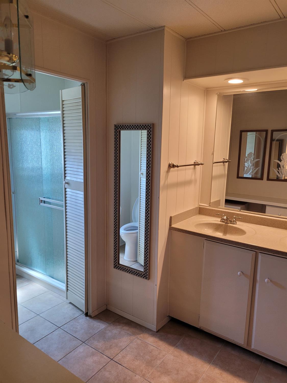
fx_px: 287
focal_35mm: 26
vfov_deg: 67.3
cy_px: 192
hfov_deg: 53.1
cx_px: 144
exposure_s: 1/120
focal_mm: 5.4
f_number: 1.8
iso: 200
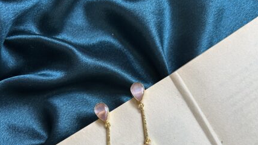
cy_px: 122
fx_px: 260
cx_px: 129
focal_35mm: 38
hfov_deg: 52.8
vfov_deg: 30.2
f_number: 1.5
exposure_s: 1/100
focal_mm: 5.7
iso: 64
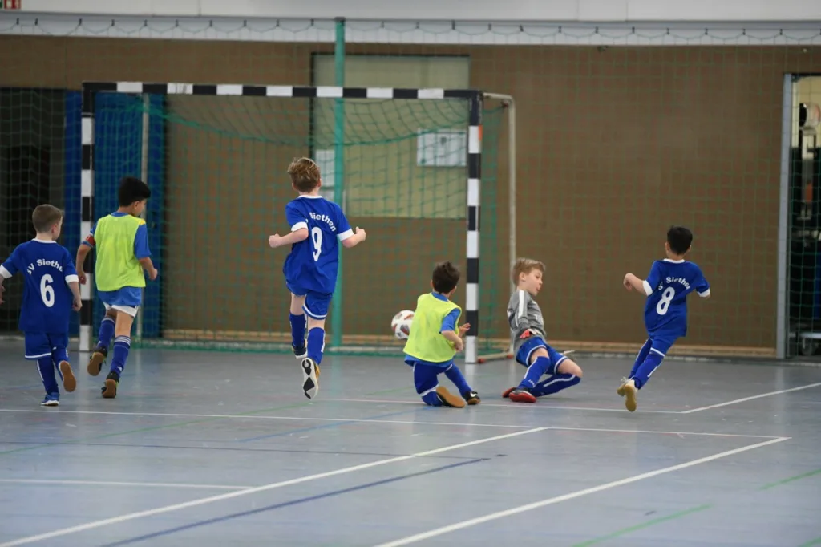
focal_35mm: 200
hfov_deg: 10.3
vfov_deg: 6.9
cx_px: 410
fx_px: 4559
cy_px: 274
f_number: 2.8
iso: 8000
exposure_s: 1/1250
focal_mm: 200
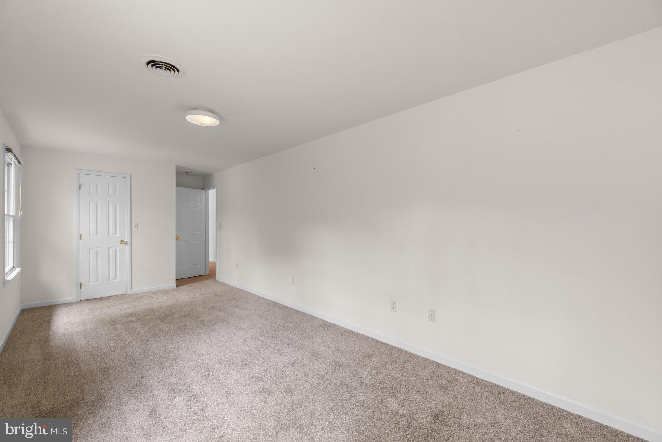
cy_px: 221
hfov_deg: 100.4
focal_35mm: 15
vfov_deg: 77.3
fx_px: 276
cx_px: 331
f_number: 8
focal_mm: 10
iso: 100
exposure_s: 1.3
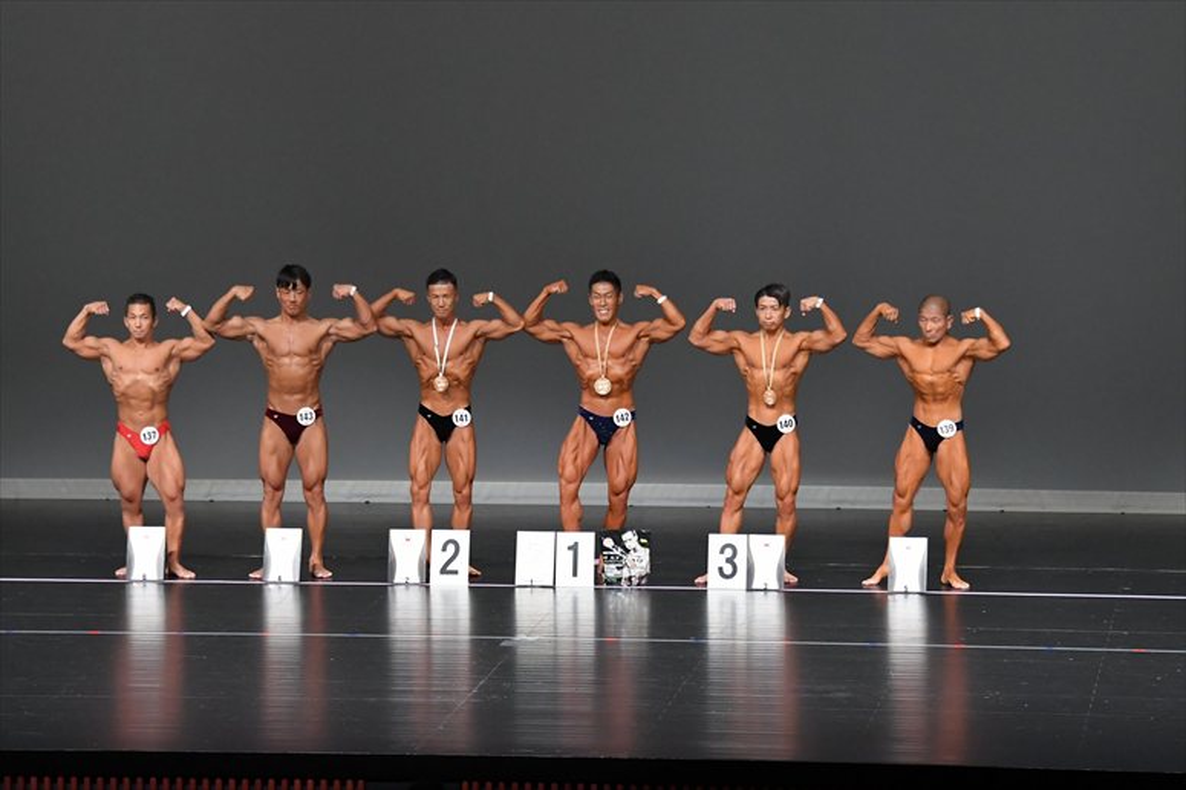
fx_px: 5532
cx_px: 593
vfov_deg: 8.2
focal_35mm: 168
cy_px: 395
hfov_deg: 12.2
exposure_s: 1/400
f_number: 5.6
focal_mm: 112
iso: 5000
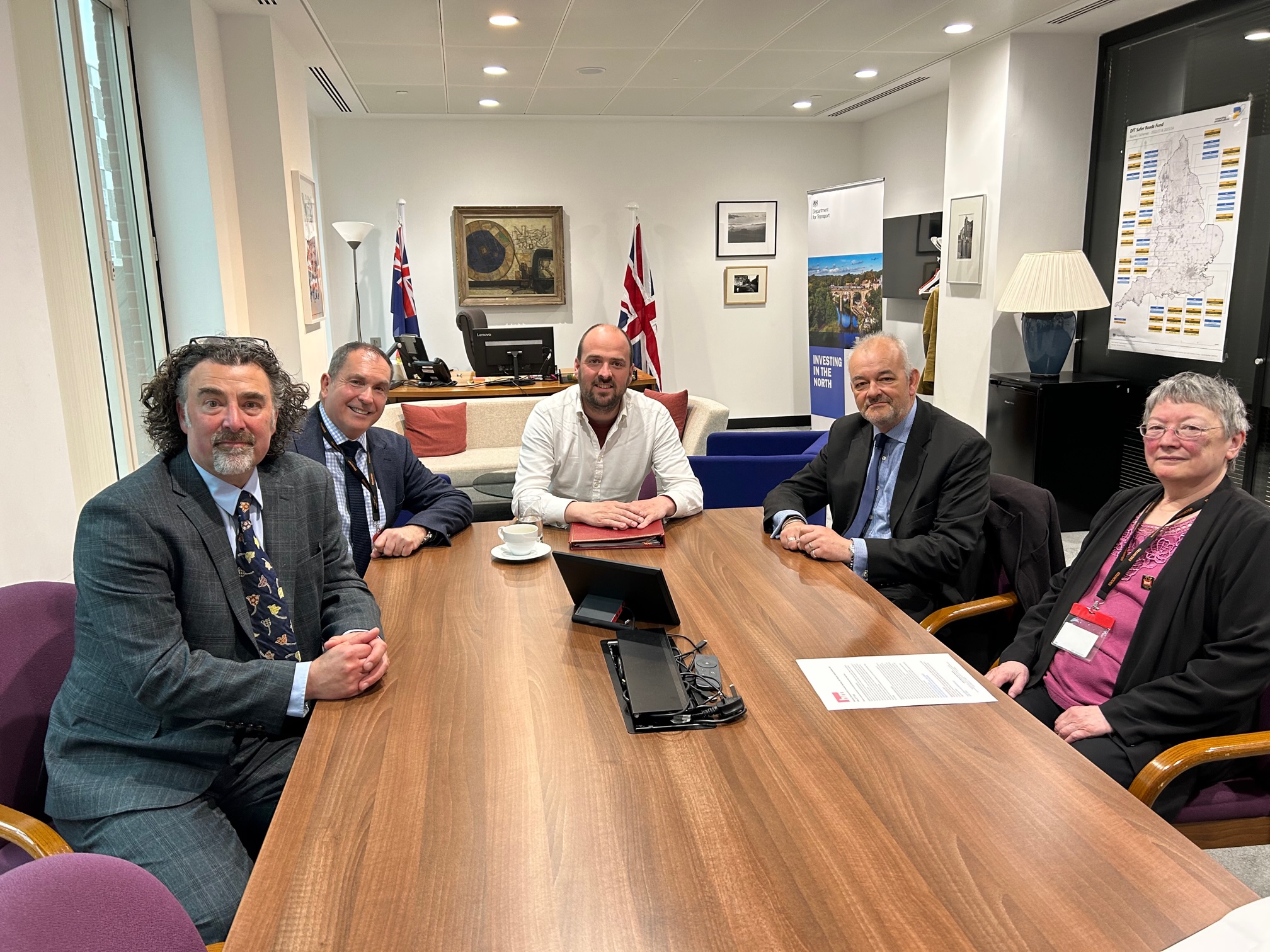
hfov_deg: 67.3
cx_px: 635
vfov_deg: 53.1
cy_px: 476
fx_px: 954
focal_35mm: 26
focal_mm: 5.7
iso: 125
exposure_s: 1/100
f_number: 1.5
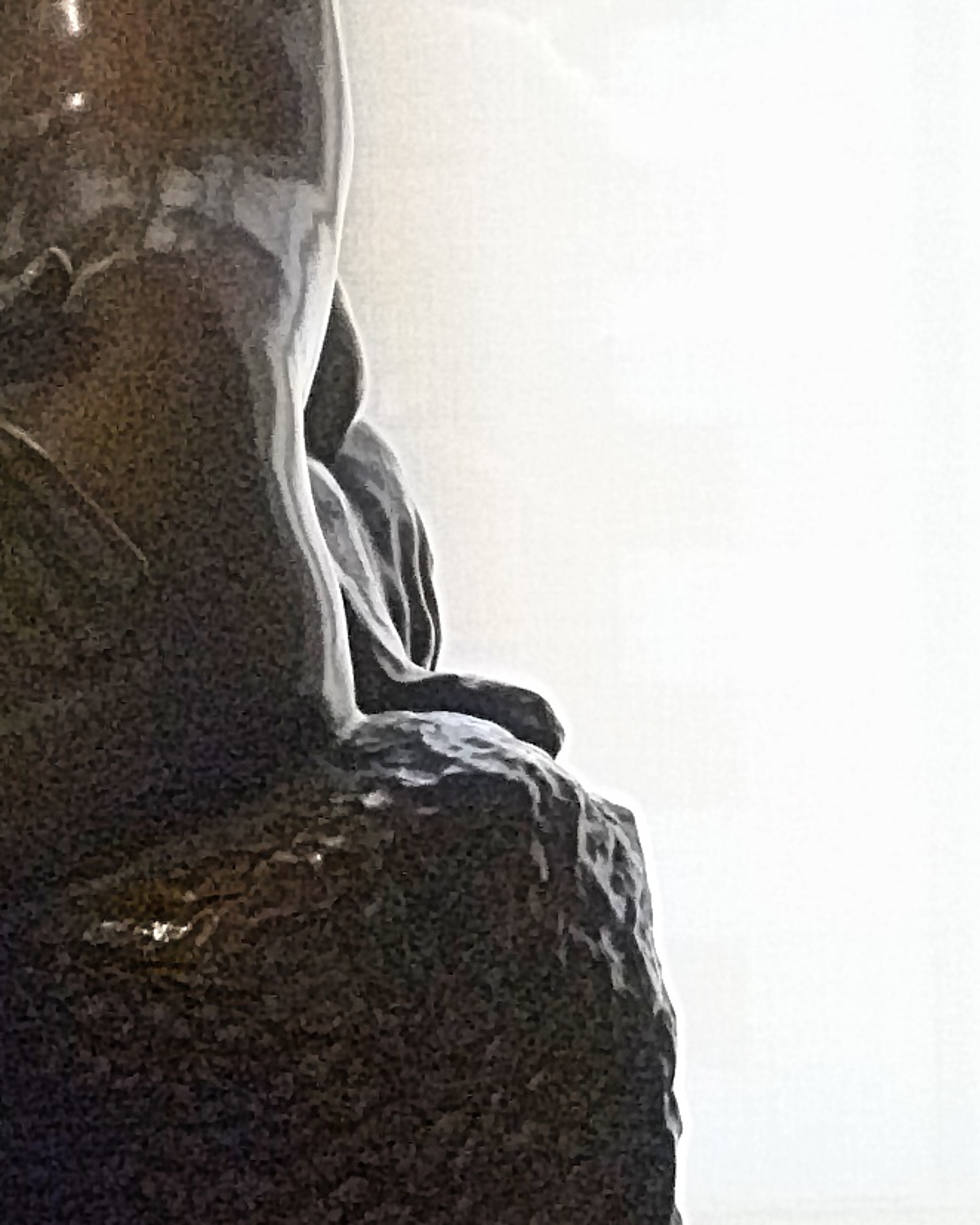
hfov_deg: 10.0
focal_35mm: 151
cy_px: 911
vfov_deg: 12.7
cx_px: -292
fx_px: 5473
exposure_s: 1/13
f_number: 3.9
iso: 800
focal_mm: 9
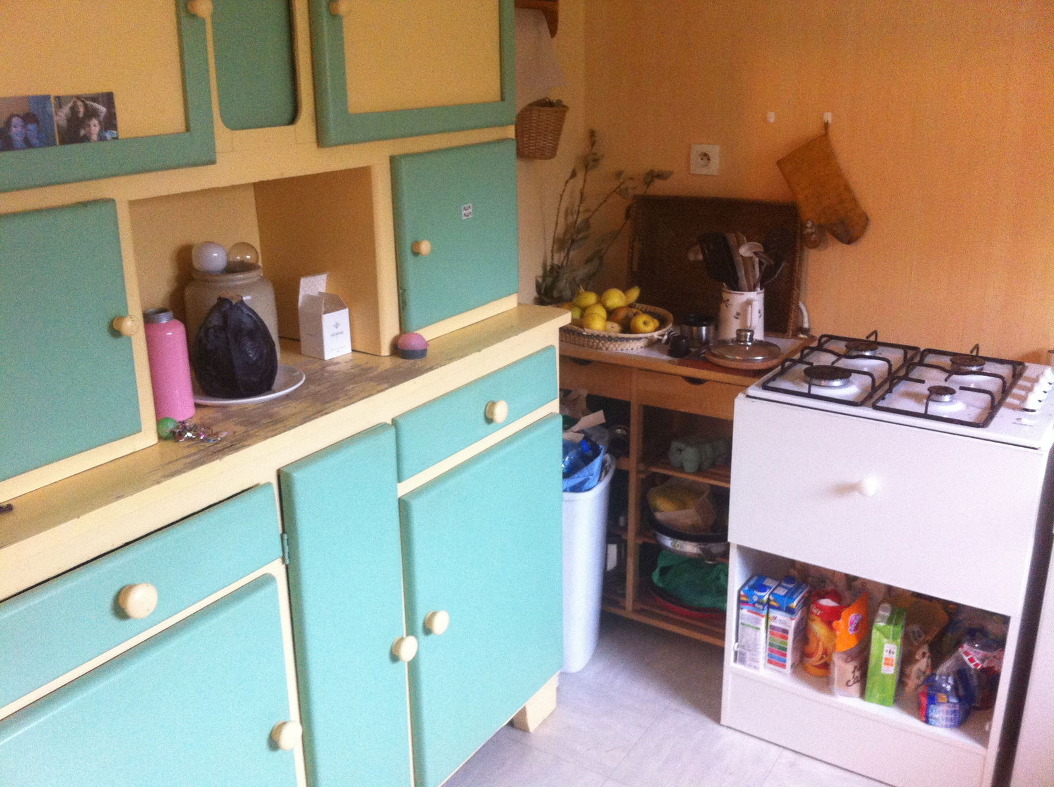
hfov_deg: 52.7
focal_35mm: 35
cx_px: 527
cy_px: 394
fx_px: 1064
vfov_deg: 40.6
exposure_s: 1/15
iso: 250
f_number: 2.8
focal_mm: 3.85
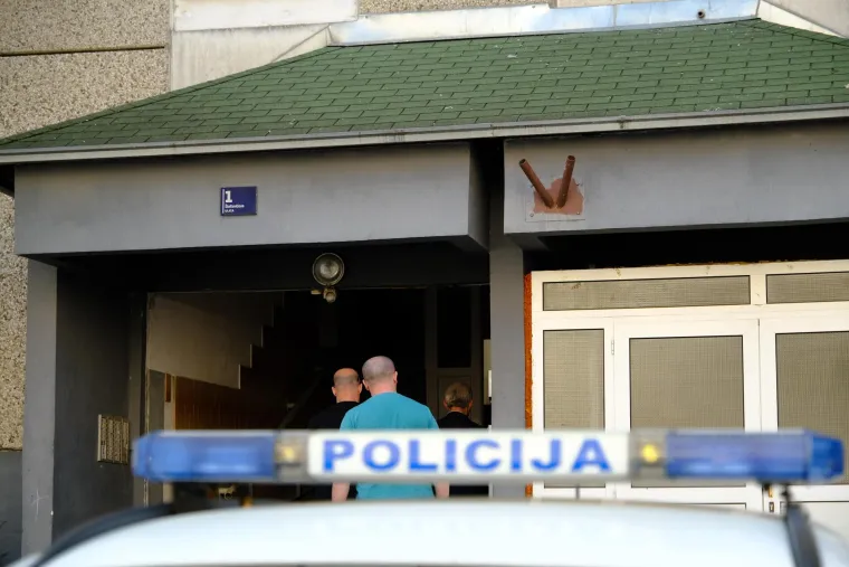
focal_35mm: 83
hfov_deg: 24.5
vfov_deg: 16.5
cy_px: 284
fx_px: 1958
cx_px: 424
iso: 200
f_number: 2.8
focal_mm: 55
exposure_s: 1/400
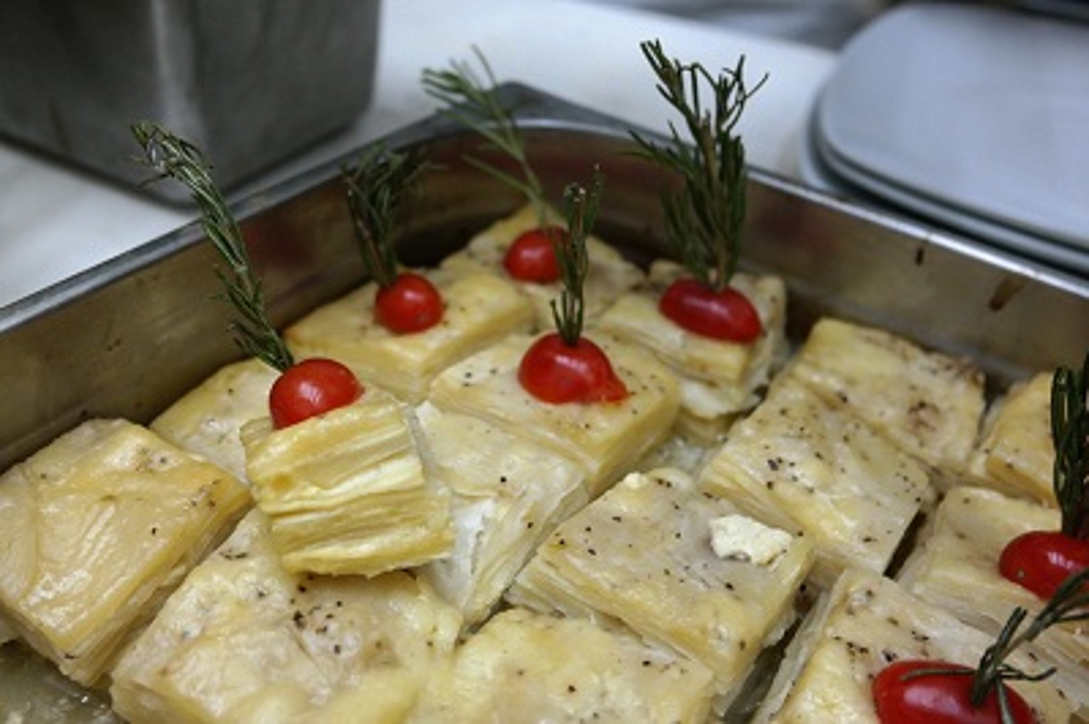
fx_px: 907
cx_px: 544
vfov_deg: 43.5
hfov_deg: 62.0
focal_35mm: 30
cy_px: 362
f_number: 3.5
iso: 800
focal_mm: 20
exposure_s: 1/40
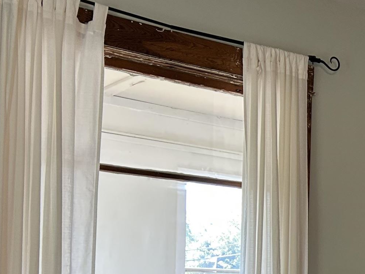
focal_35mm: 80
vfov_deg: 17.9
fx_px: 844
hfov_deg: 21.1
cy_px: 291
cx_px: 529
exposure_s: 1/120
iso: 100
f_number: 1.5
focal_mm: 5.7
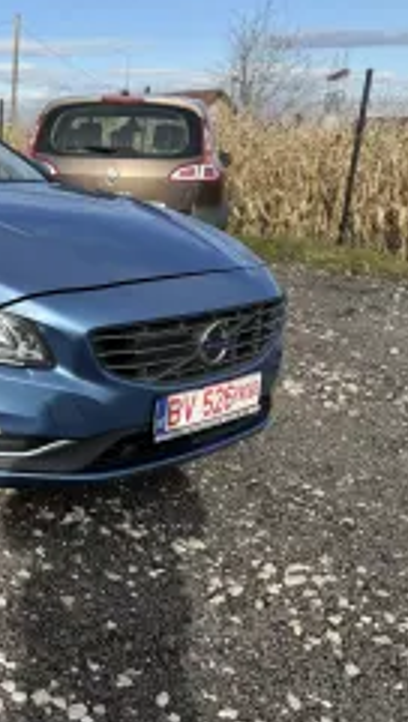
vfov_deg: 51.6
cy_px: 377
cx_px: -96
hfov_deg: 26.7
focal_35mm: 39
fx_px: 748
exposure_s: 1/3279
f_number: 1.78
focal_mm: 6.76
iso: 80
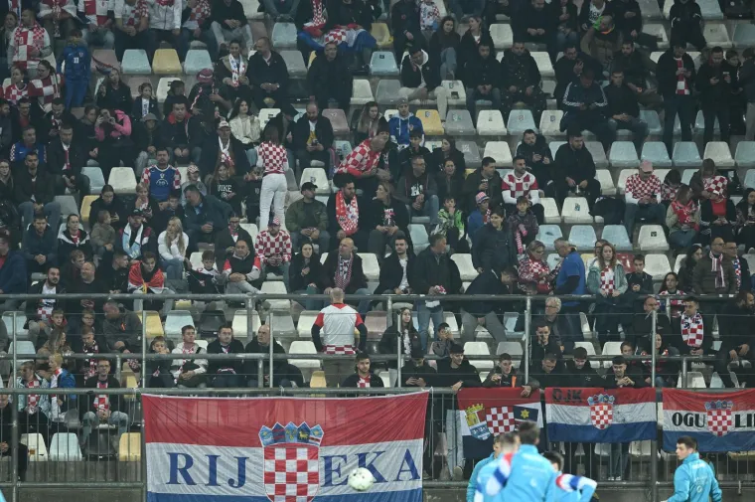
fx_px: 8380
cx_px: 378
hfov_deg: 5.2
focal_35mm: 400
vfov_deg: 3.4
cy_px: 251
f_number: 4
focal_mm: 400
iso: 4000
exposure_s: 1/1000
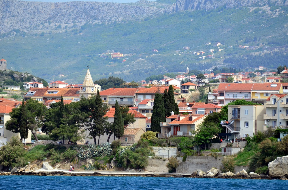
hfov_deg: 6.0
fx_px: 2753
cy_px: 95
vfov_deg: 4.0
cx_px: 144
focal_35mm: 345
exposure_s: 1/4000
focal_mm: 230
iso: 800
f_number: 5.3
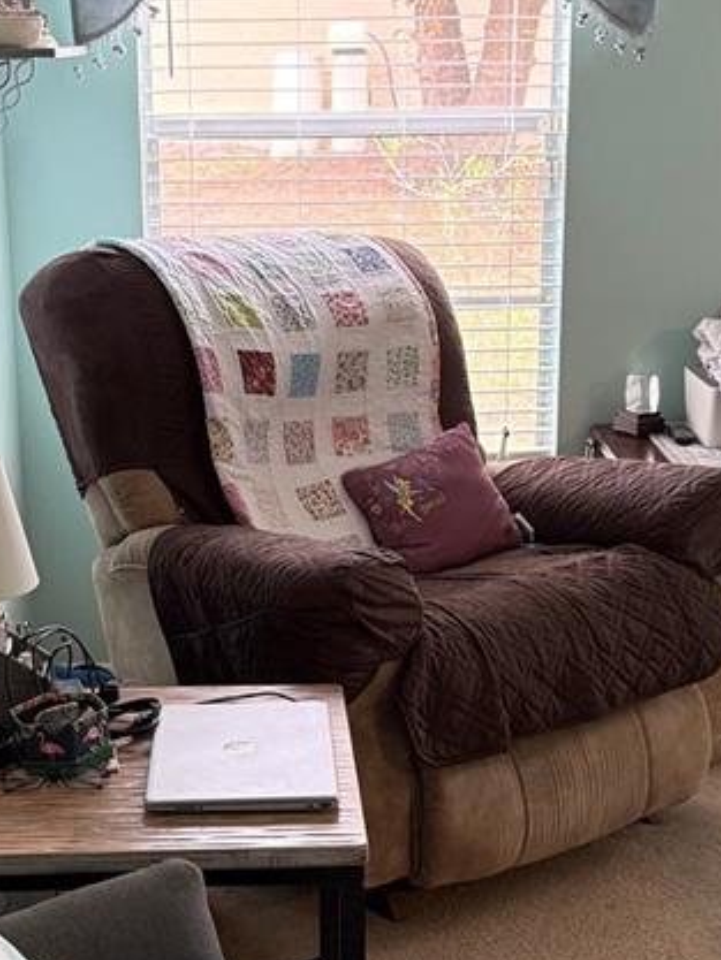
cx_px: 299
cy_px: 566
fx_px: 1915
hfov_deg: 21.3
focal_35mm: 69
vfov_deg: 28.1
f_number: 1.78
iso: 250
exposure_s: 1/60
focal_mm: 6.76
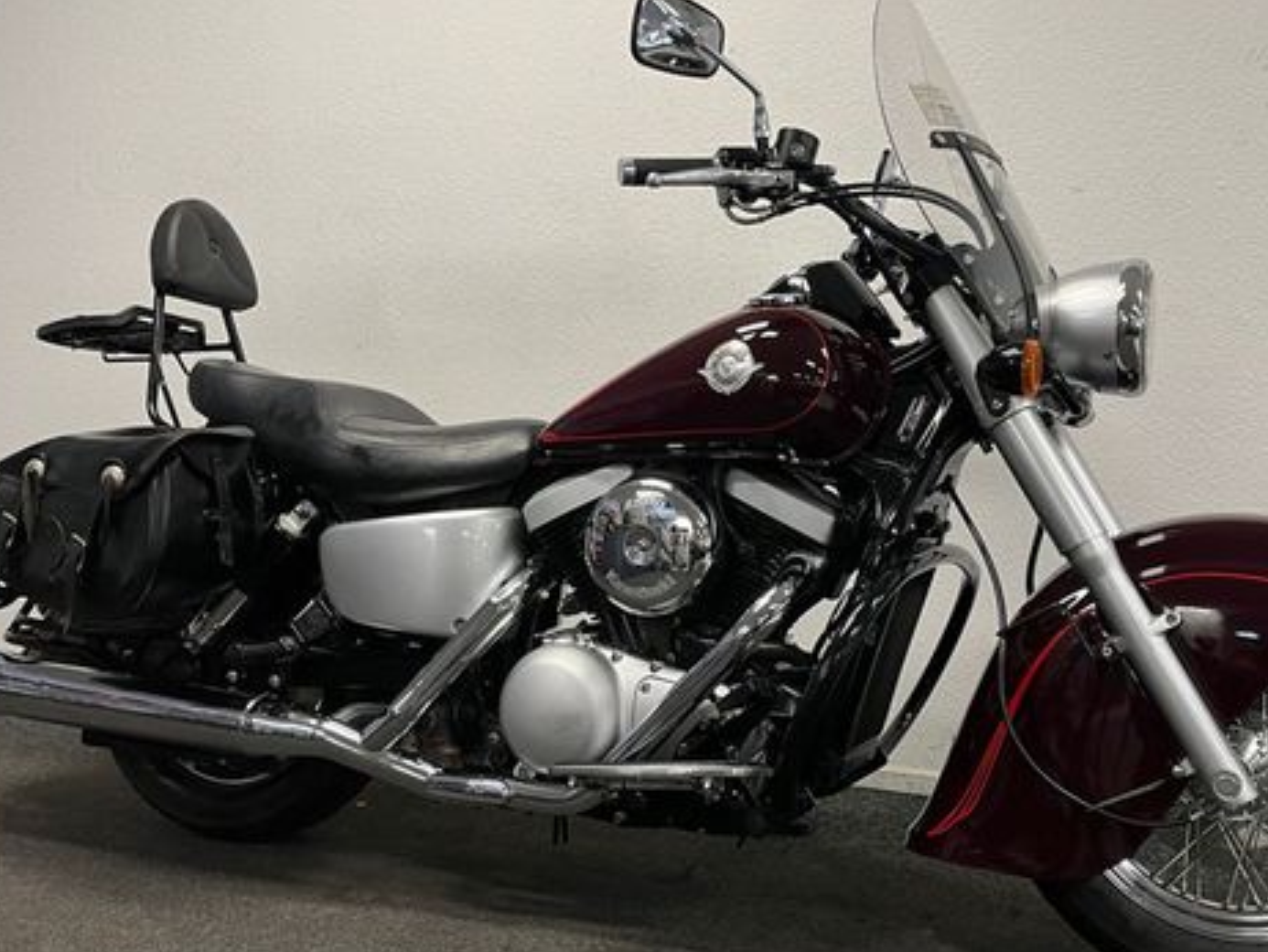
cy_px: 502
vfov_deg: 39.7
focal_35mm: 36
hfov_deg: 51.2
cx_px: 708
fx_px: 1319
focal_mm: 5.1
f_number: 1.6
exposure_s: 1/50
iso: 64
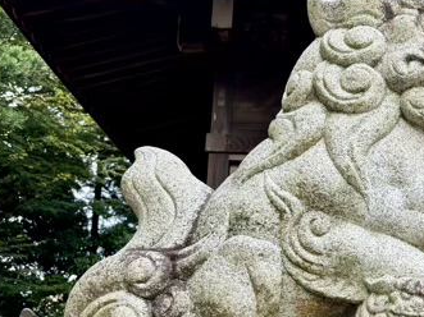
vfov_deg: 26.4
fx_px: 673
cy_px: 203
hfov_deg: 32.5
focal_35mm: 55
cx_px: 410
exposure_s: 1/276
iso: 50
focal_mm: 5.96
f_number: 1.6
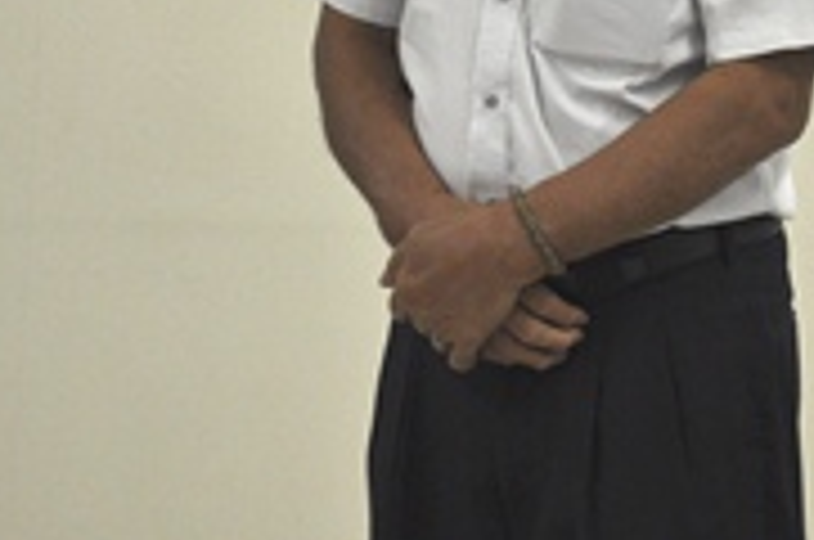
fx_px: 4610
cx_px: 670
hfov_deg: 10.1
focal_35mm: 204
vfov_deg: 6.7
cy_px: -72
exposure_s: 1/60
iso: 500
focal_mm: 55
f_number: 5.6
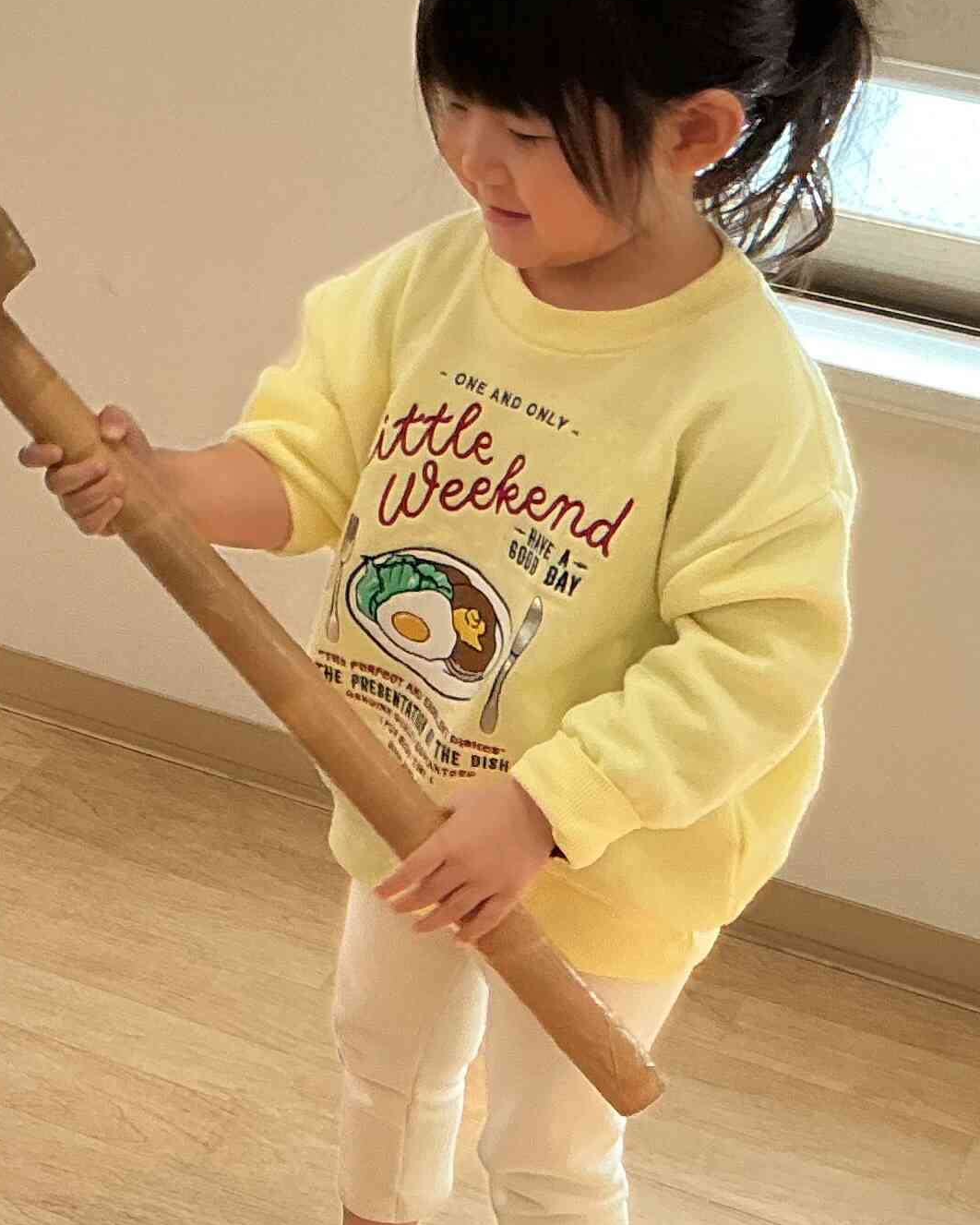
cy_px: 732
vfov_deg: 22.2
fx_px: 3117
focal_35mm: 86
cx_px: -113
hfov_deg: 17.2
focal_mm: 3
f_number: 1.8
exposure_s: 1/164
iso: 25
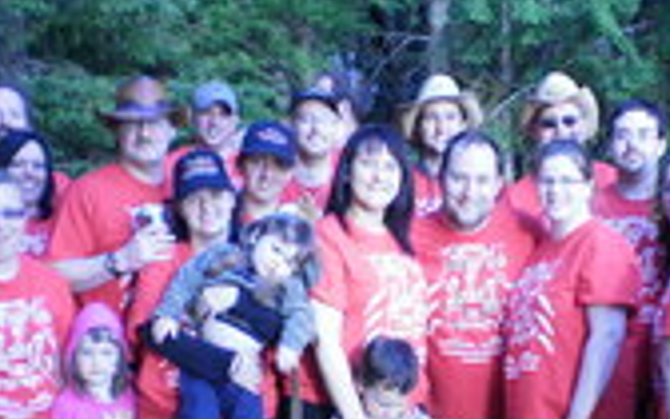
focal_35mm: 89
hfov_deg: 23.2
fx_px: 1625
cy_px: 389
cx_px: 449
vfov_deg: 14.5
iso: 100
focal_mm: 6.3
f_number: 3.1
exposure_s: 1/40
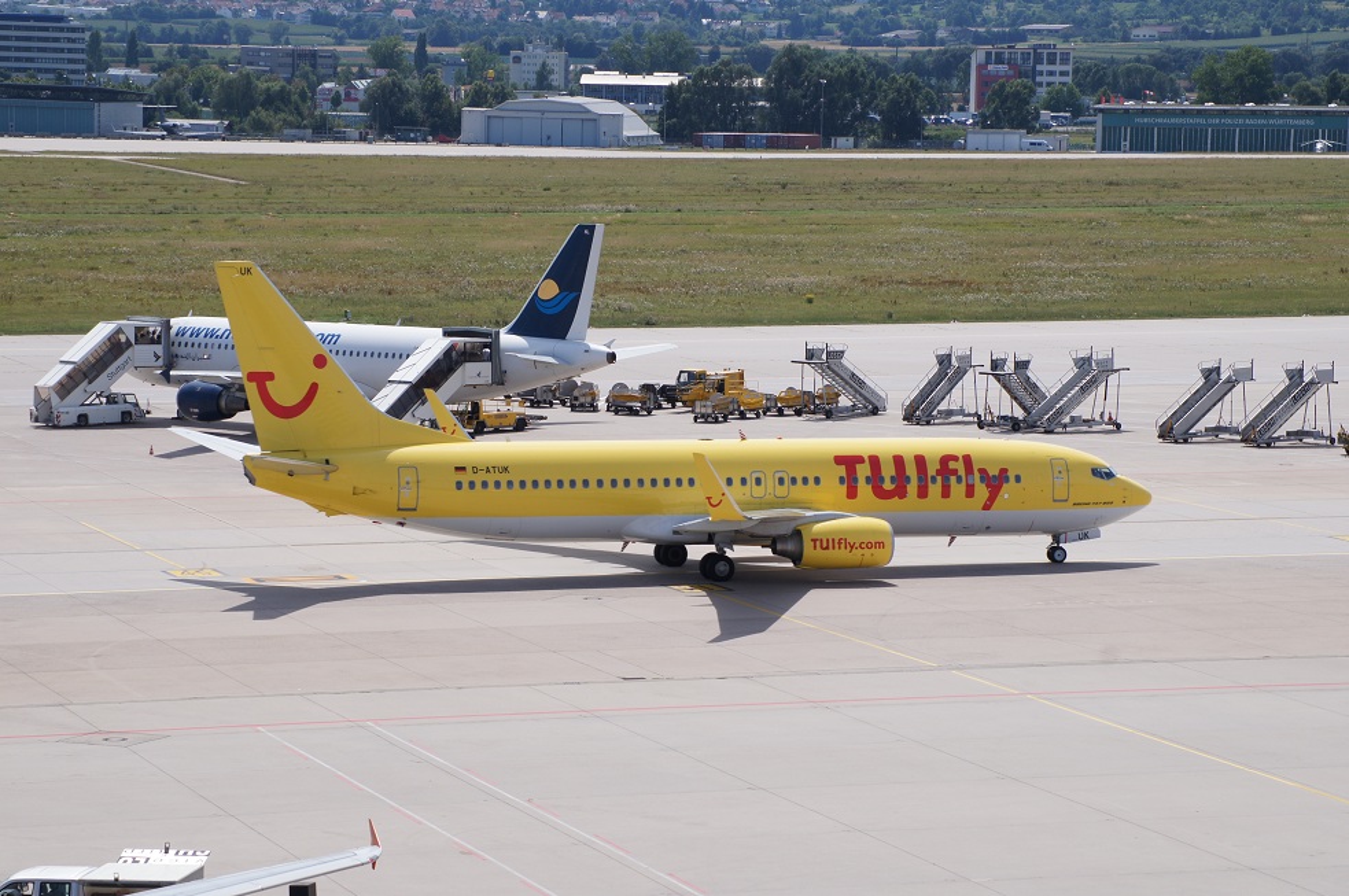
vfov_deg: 11.4
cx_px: 674
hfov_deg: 17.1
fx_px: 4491
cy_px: 448
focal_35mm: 120
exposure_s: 1/200
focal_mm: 80
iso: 100
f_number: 11
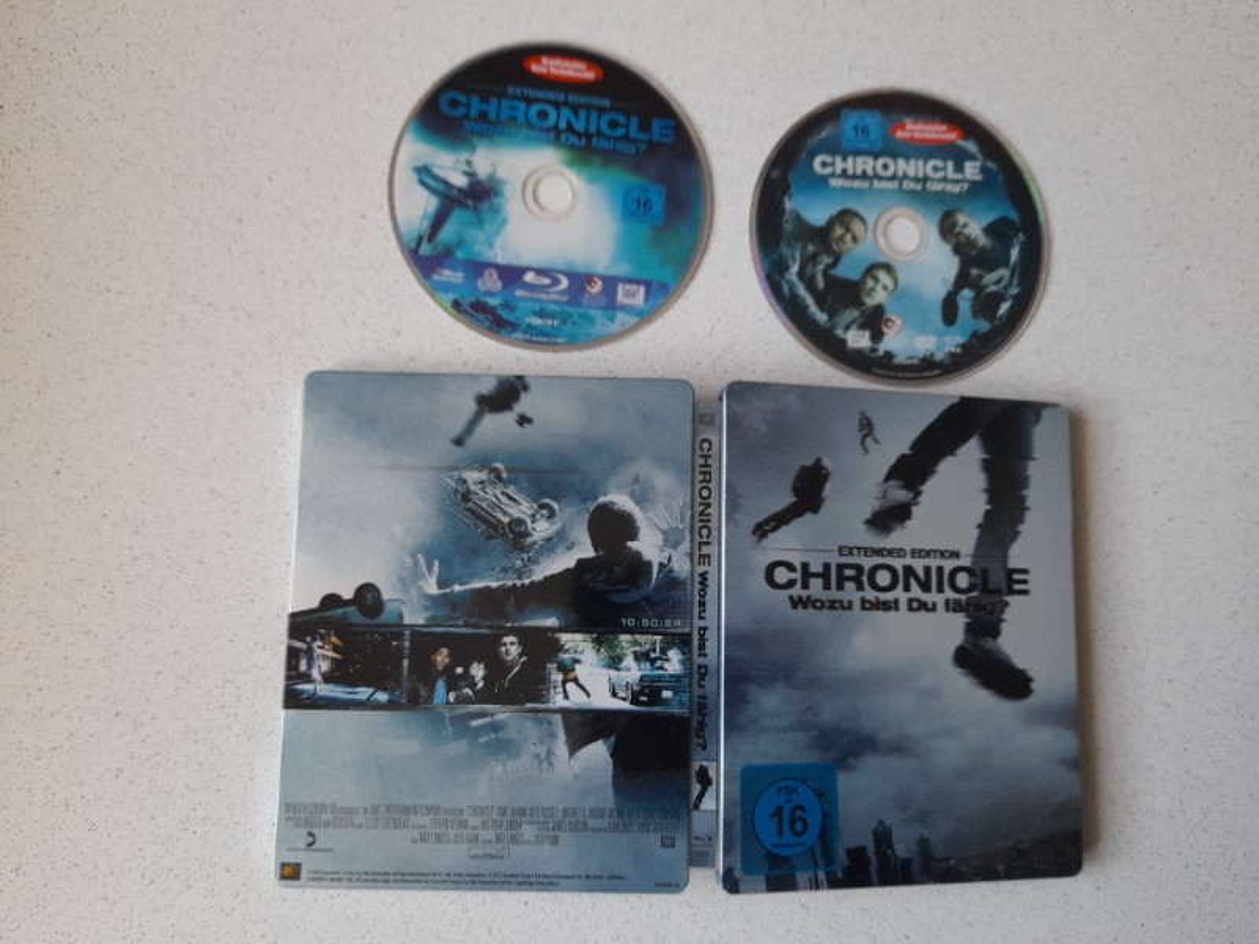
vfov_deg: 54.9
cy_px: 472
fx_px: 909
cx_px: 630
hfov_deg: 69.4
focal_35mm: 25
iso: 250
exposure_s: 1/50
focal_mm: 4.6
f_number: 2
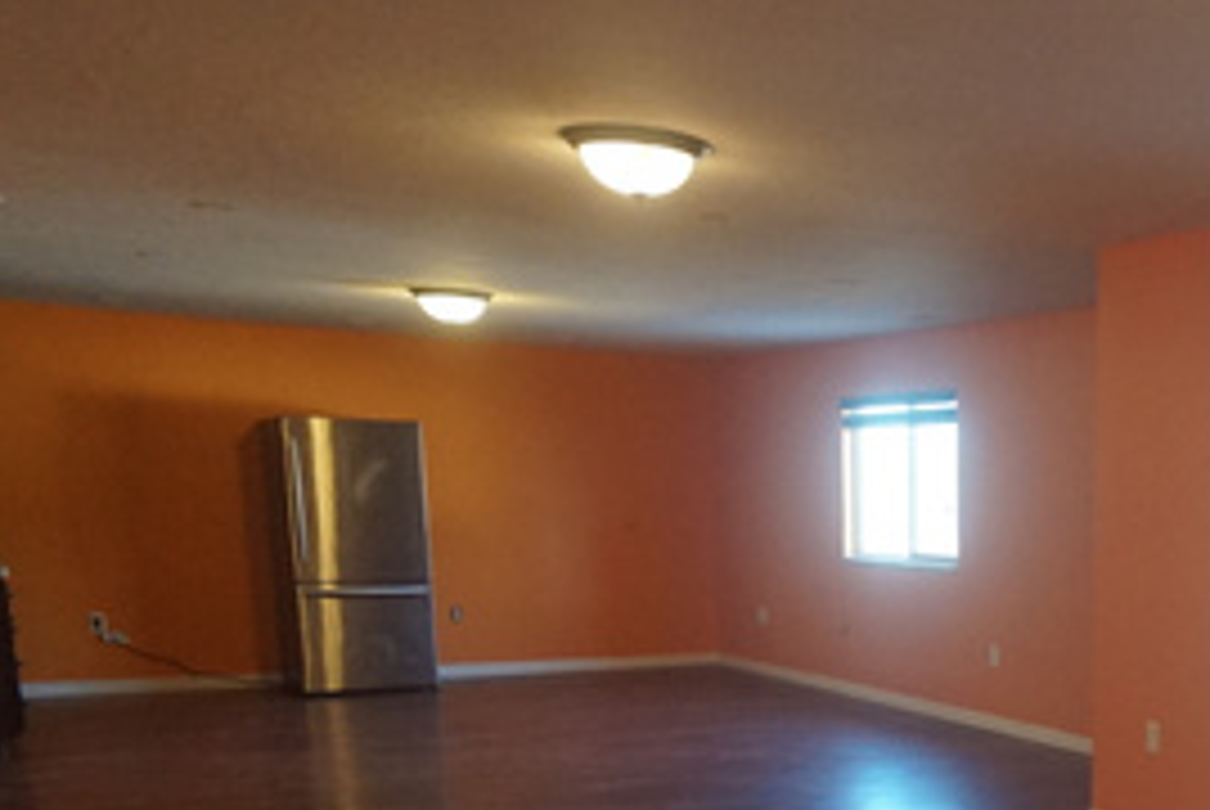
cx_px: 1318
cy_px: 796
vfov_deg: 22.9
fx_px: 1918
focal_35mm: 57
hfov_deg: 31.3
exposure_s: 1/160
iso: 1600
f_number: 3.2
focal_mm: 16
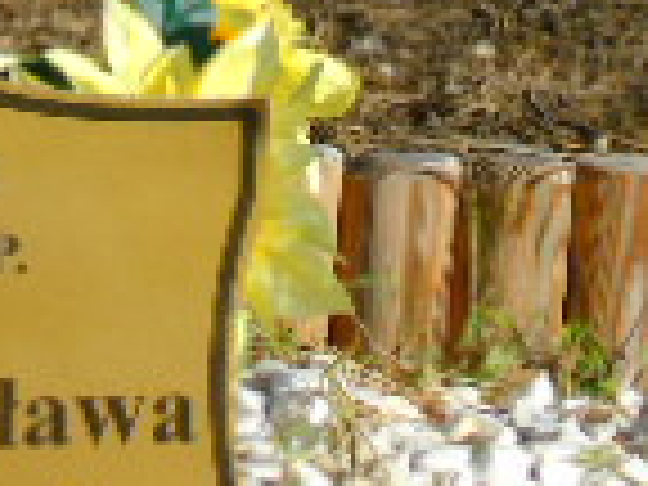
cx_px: -32
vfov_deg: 4.7
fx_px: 5915
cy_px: -212
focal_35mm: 316
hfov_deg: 6.2
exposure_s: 1/640
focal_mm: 13
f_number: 4.7
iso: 80
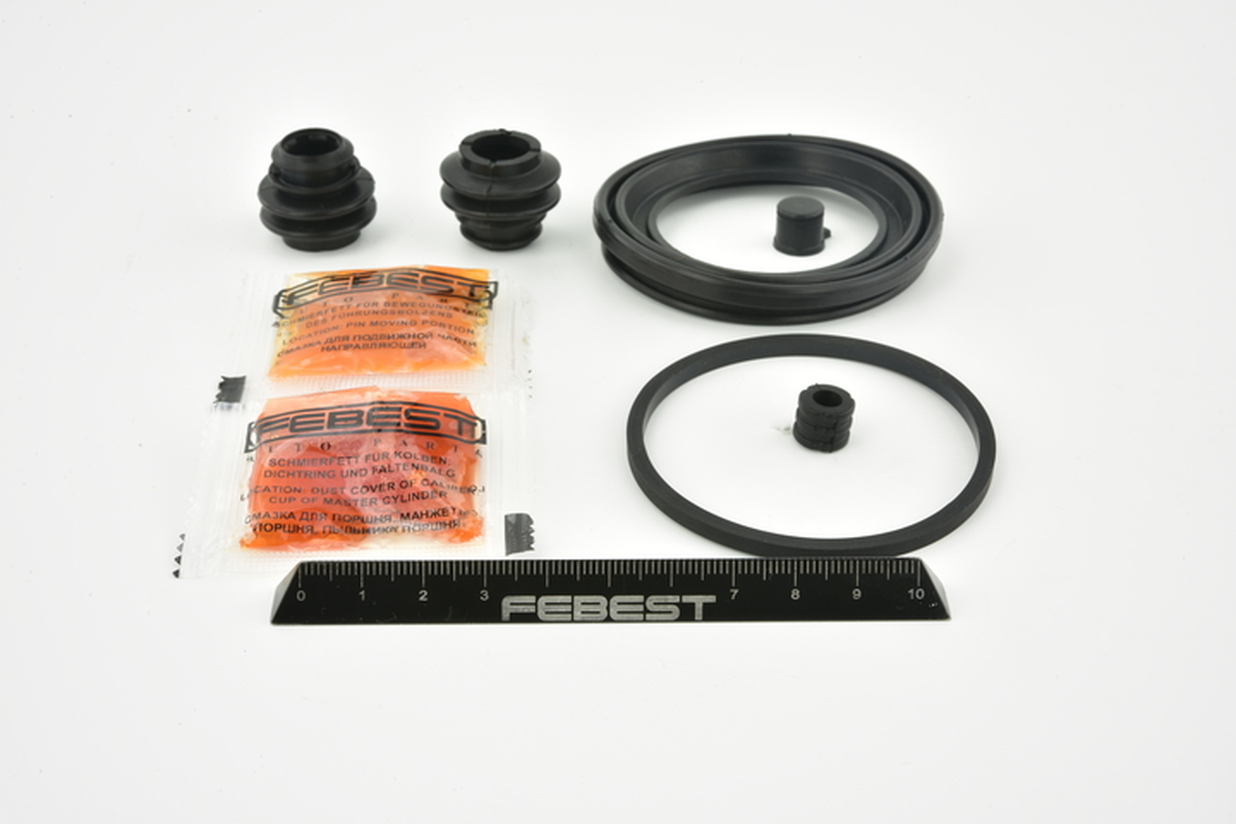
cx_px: 618
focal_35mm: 60
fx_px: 2060
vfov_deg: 22.6
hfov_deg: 33.4
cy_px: 412
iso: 64
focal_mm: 60
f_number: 29
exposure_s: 1/2.5
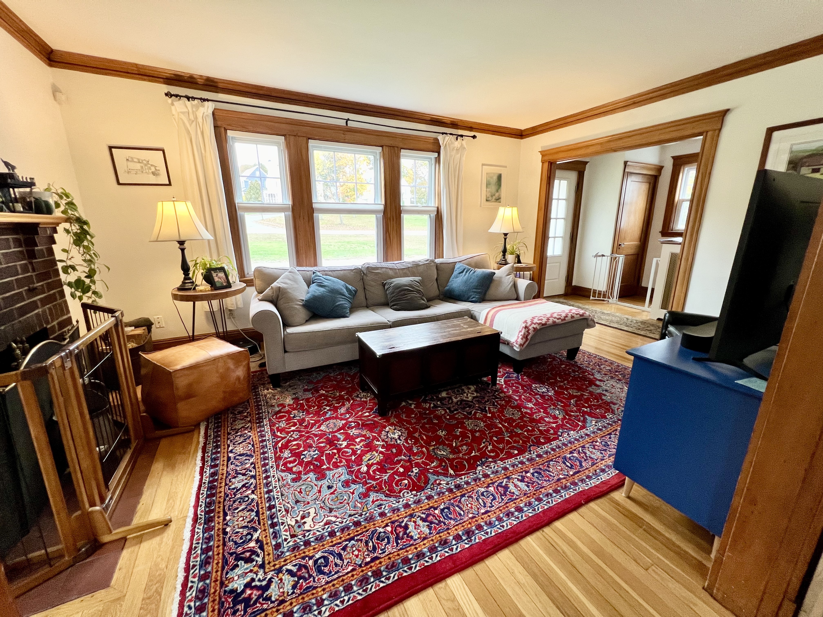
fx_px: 309
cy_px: 308
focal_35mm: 13
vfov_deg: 89.9
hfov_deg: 106.2
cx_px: 412
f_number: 1.8
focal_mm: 1.57
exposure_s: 1/60
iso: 160
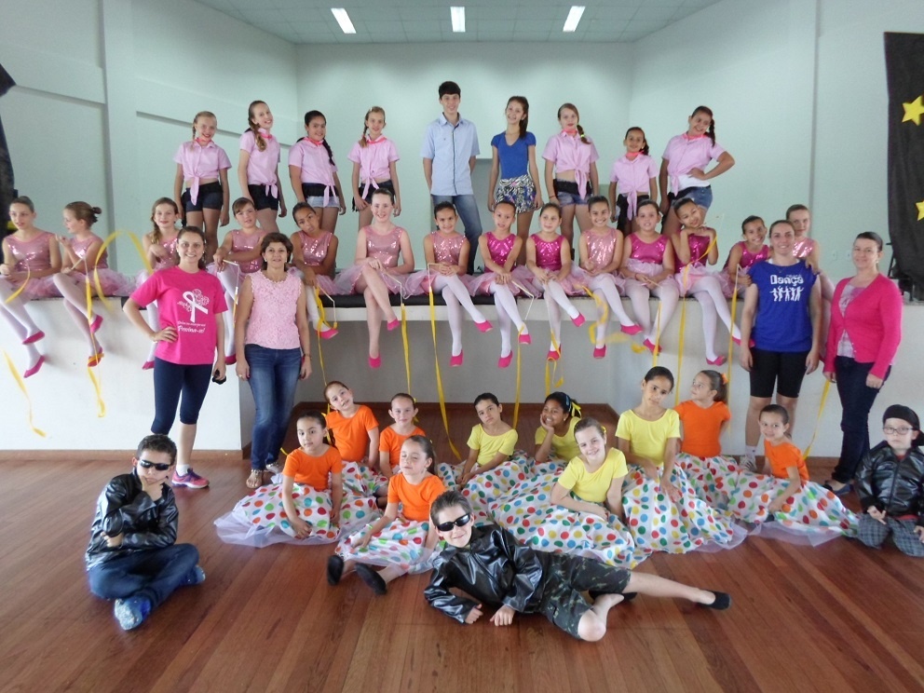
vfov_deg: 54.9
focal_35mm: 25
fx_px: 667
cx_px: 462
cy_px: 346
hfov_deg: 69.4
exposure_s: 1/30
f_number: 2.5
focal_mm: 4.5
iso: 160
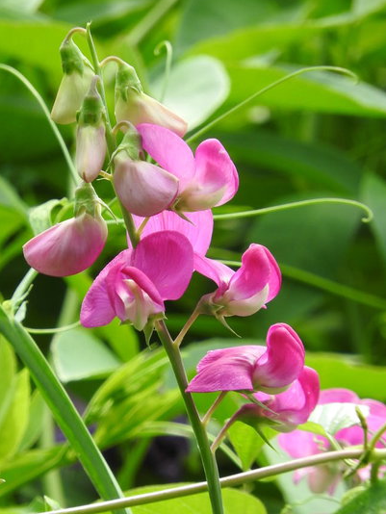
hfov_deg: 1.1
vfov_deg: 1.4
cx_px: 147
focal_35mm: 1371
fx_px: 20368
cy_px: 311
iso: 180
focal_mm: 197.1
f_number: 5.6
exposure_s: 1/250
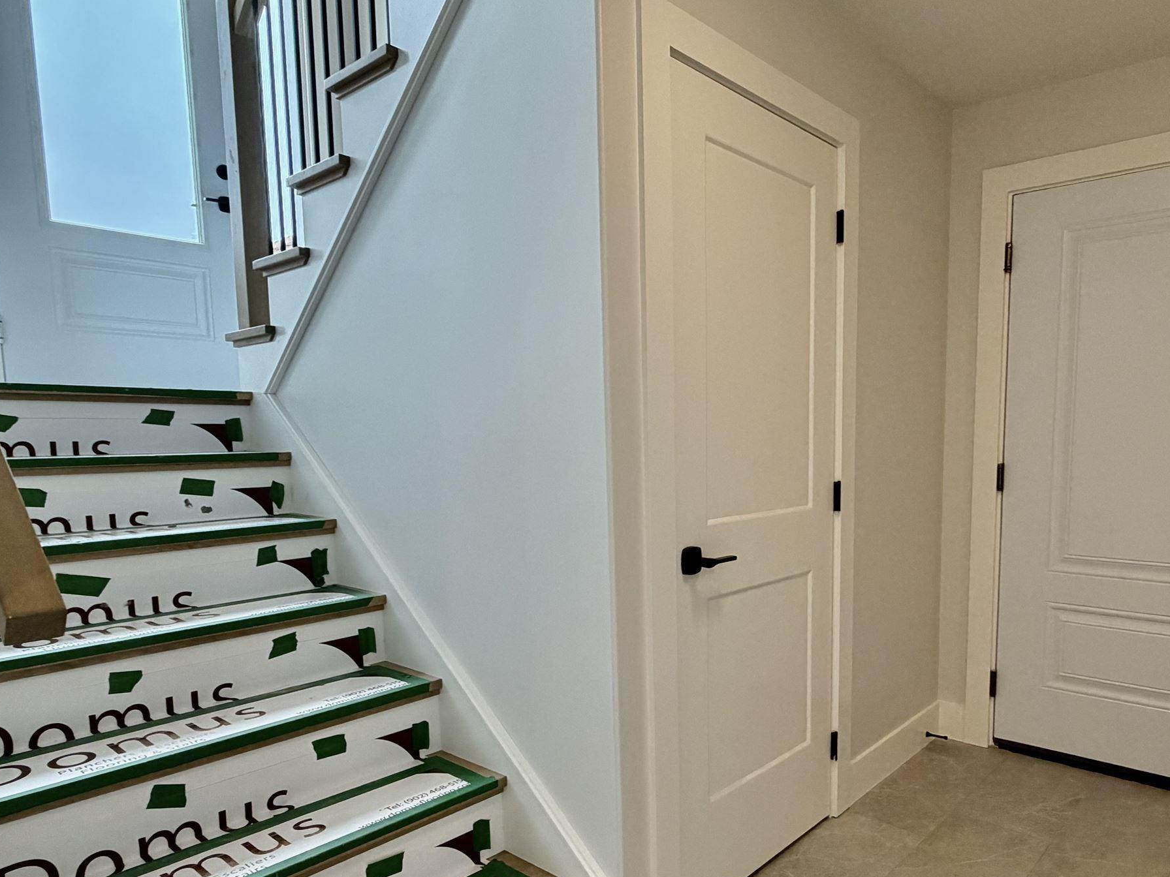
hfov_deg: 71.0
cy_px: 521
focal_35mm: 24
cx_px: 691
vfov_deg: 56.4
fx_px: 811
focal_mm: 2.22
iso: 160
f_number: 2.2
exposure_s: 1/120
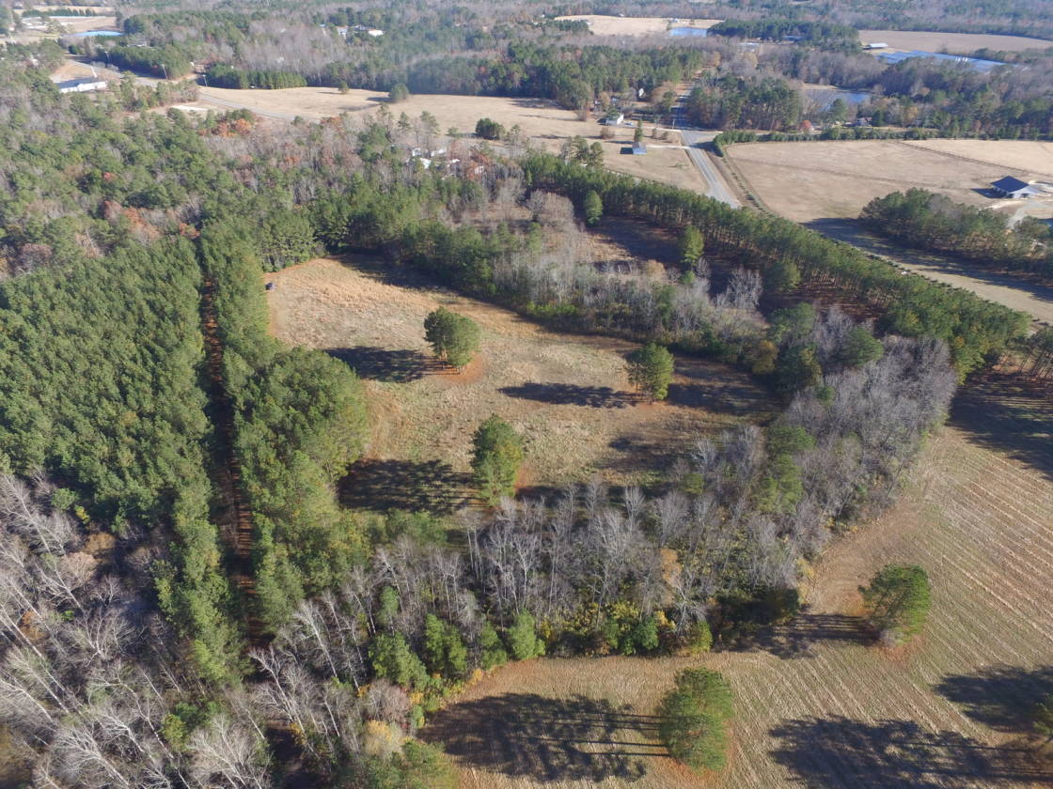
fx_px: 608
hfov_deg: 81.7
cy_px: 394
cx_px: 526
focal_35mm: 20
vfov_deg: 66.0
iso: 100
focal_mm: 3.61
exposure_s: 1/273
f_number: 2.8
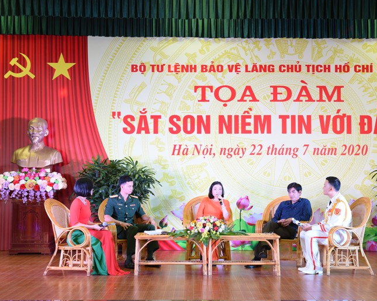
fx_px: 714
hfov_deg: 29.5
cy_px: 152
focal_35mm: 64
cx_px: 210
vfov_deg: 23.8
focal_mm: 55
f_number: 5.6
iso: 1250
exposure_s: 1/60
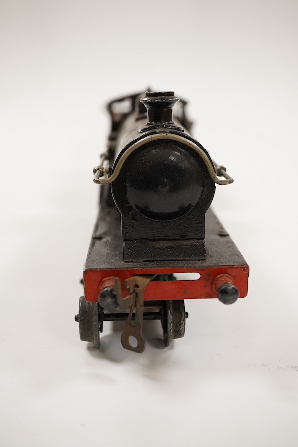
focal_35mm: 45
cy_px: 224
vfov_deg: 43.6
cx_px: 149
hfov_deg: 29.9
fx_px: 559
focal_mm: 30
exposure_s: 1/125
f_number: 7.1
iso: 1250
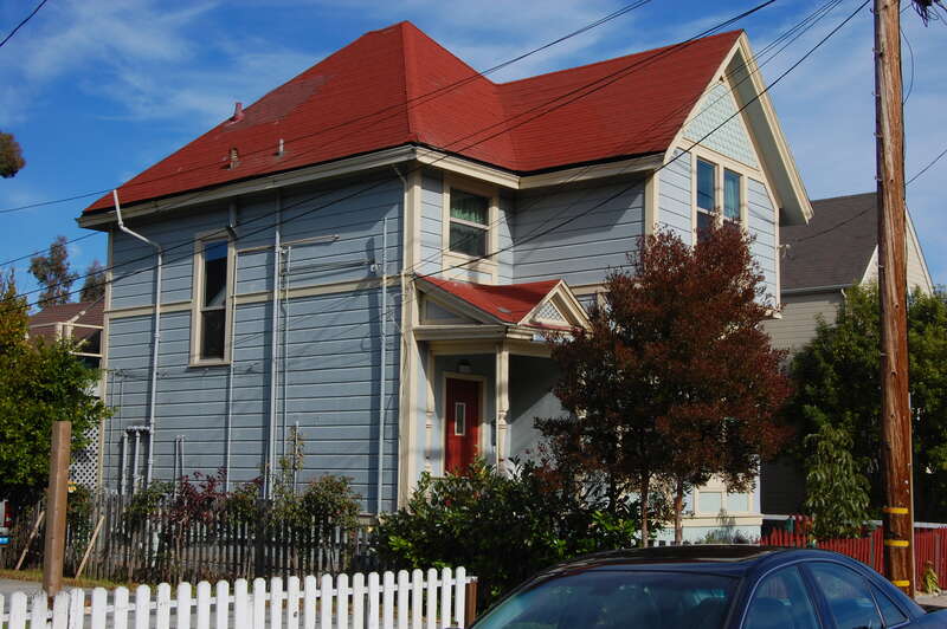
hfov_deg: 41.1
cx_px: 474
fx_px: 1262
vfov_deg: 28.0
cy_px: 314
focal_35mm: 48
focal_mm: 32
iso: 200
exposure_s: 1/160
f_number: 16
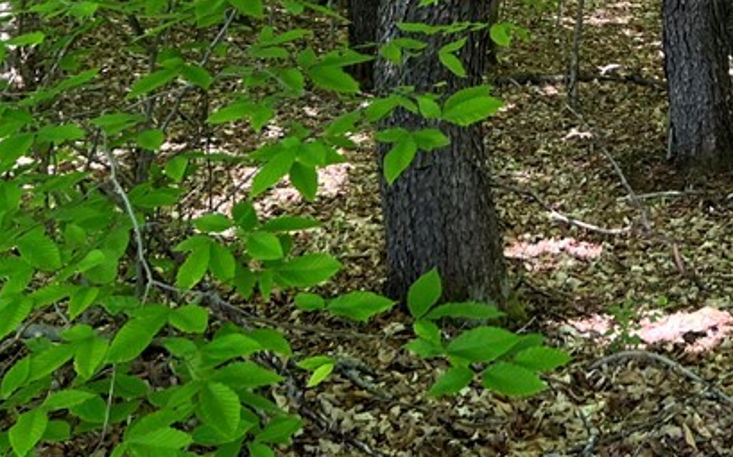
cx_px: 668
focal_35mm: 69
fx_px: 1377
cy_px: -202
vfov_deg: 17.2
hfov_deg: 28.6
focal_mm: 5.7
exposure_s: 1/121
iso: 80
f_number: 1.5
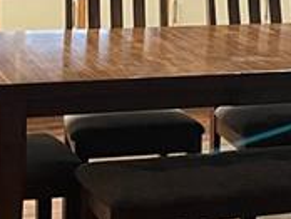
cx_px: 294
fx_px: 1288
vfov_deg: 9.4
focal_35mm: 153
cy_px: -122
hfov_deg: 12.7
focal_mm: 4.2
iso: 400
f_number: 1.6
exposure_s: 1/60
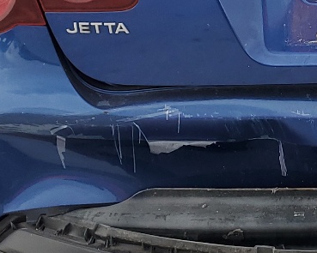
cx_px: 364
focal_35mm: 110
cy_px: 31
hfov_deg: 16.8
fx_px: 1032
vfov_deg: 13.9
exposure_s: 1/227
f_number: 1.5
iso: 50
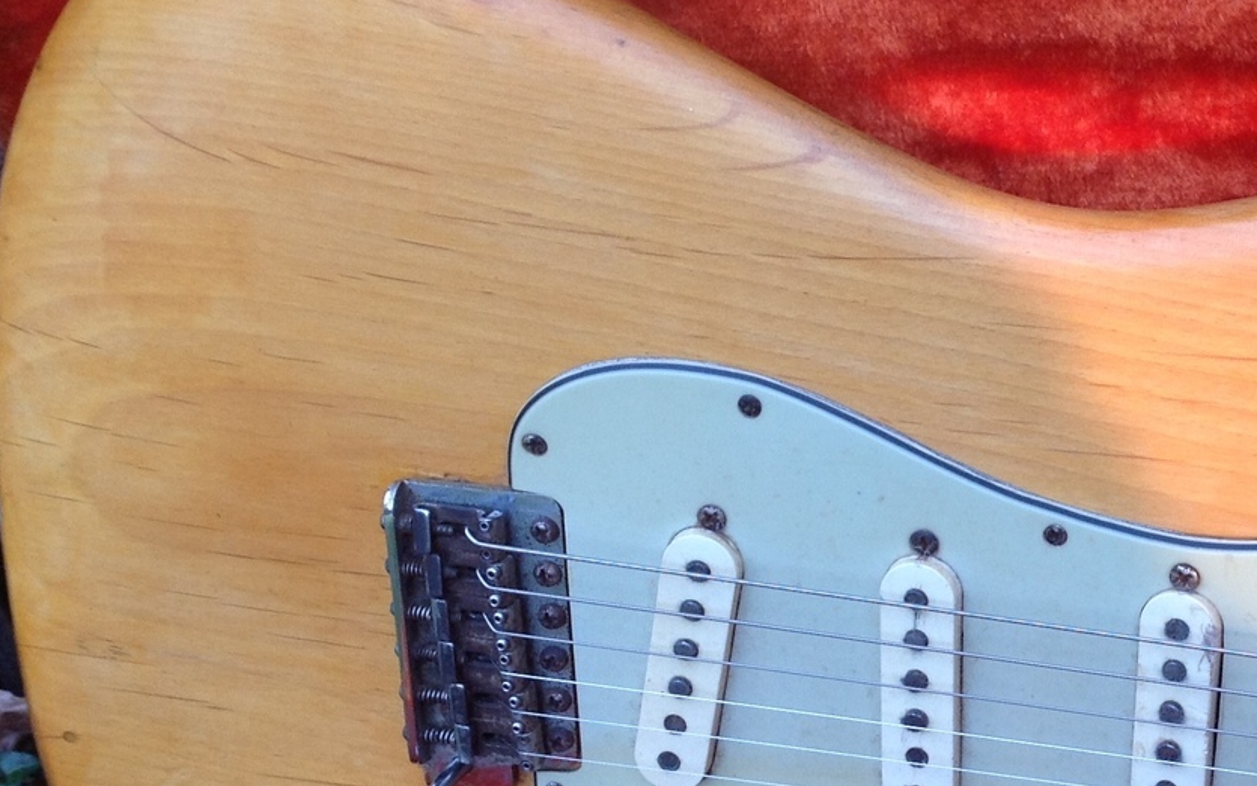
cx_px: 1102
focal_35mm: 71
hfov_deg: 28.0
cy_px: 576
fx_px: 2432
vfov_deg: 18.3
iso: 50
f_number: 2.4
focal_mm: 4.28
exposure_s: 1/24
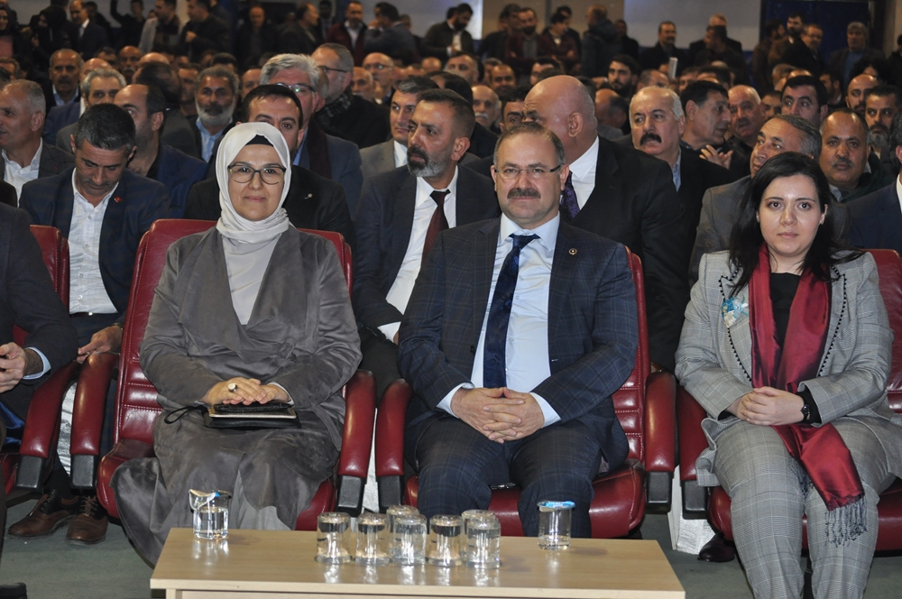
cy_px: 300
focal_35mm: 93
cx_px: 451
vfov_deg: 14.7
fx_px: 2327
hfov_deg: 21.9
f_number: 4.2
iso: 800
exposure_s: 1/60
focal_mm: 62
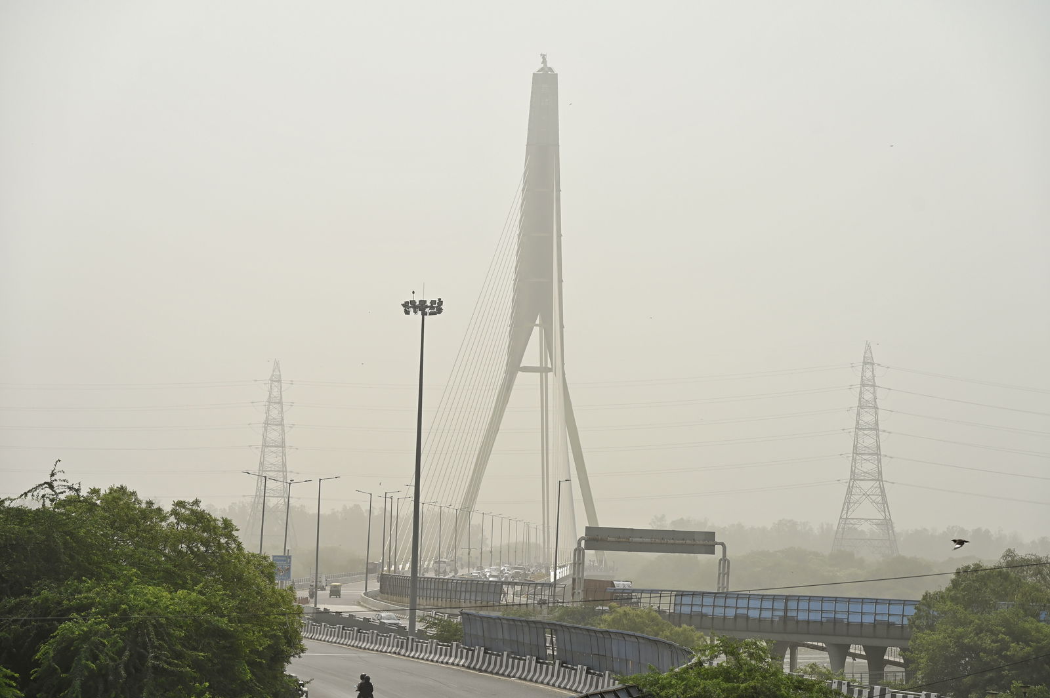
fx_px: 2098
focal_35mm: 72
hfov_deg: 28.1
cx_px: 525
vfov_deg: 18.9
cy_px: 349
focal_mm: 72
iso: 100
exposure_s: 1/1000
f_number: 5
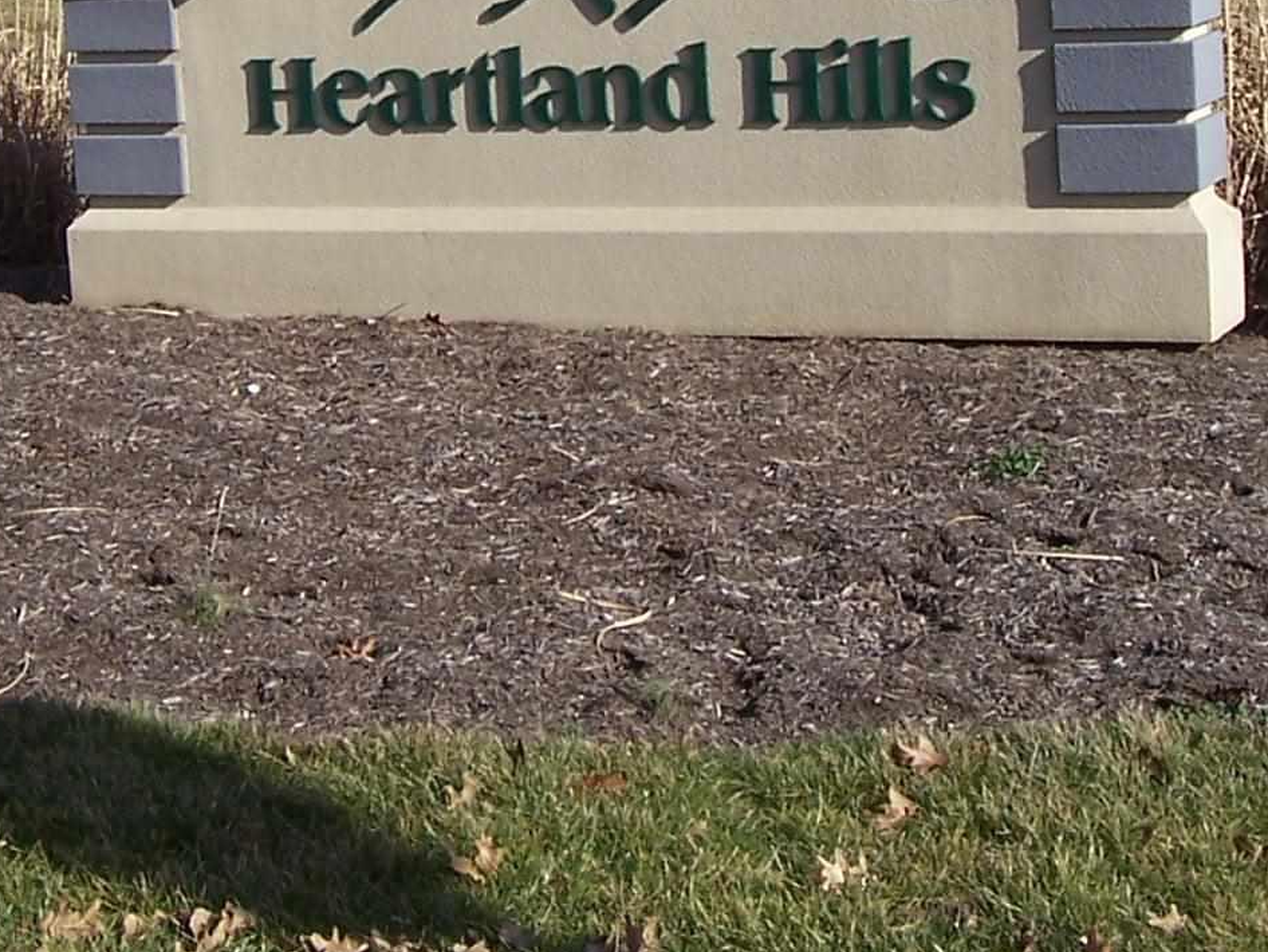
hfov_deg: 21.3
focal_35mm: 92
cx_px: 583
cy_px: 78
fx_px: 3371
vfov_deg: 15.9
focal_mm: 5.6
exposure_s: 1/500
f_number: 5.6
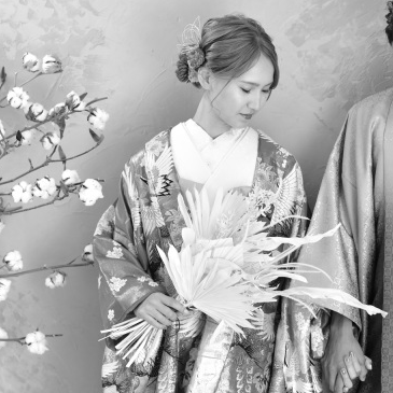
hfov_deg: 16.1
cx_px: 244
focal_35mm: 108
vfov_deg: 16.1
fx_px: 1387
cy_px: 129
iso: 500
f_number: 2.8
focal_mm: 58
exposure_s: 1/160
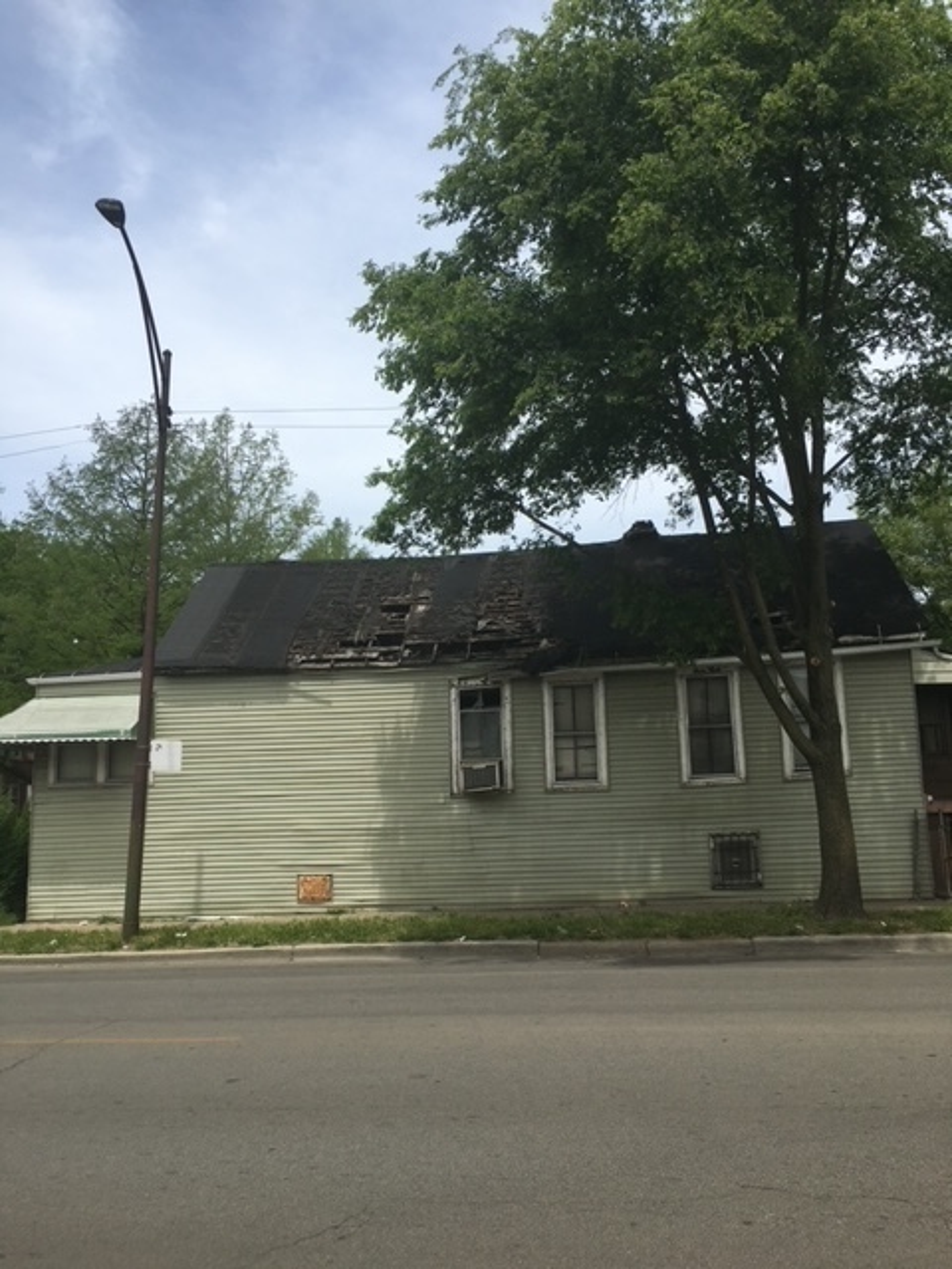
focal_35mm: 29
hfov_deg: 48.2
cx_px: 476
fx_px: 1063
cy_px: 634
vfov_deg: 61.7
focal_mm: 4.15
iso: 25
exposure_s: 1/1876
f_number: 2.2
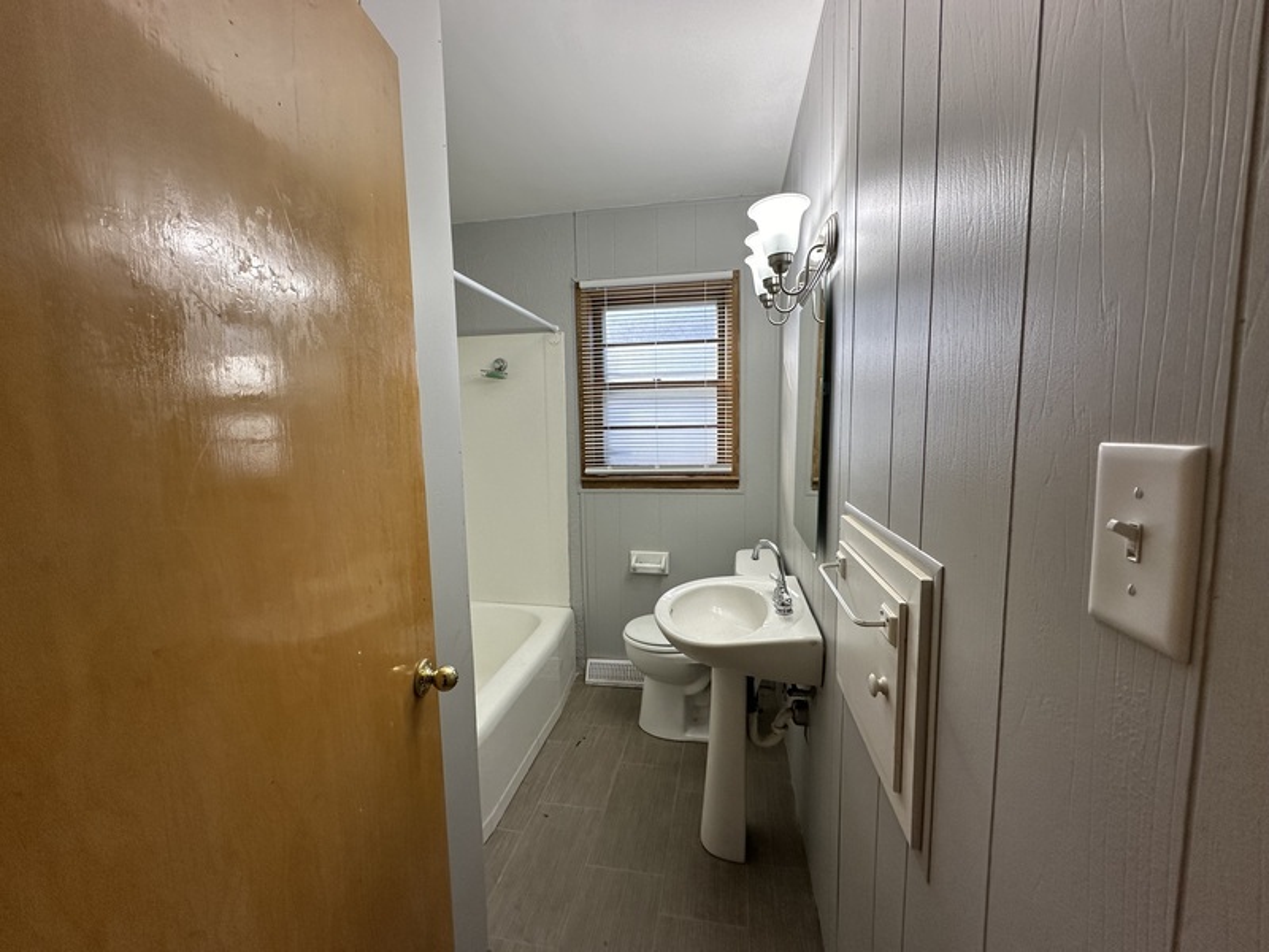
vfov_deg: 85.7
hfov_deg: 102.1
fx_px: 513
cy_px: 476
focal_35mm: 14
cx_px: 634
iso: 160
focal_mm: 2.22
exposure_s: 1/120
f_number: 2.2
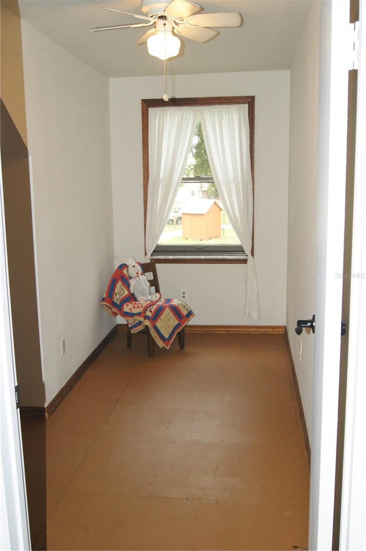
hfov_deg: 36.8
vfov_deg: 53.2
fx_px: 550
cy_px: 276
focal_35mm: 36
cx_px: 183
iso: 400
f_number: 5.6
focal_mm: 24
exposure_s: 1/60
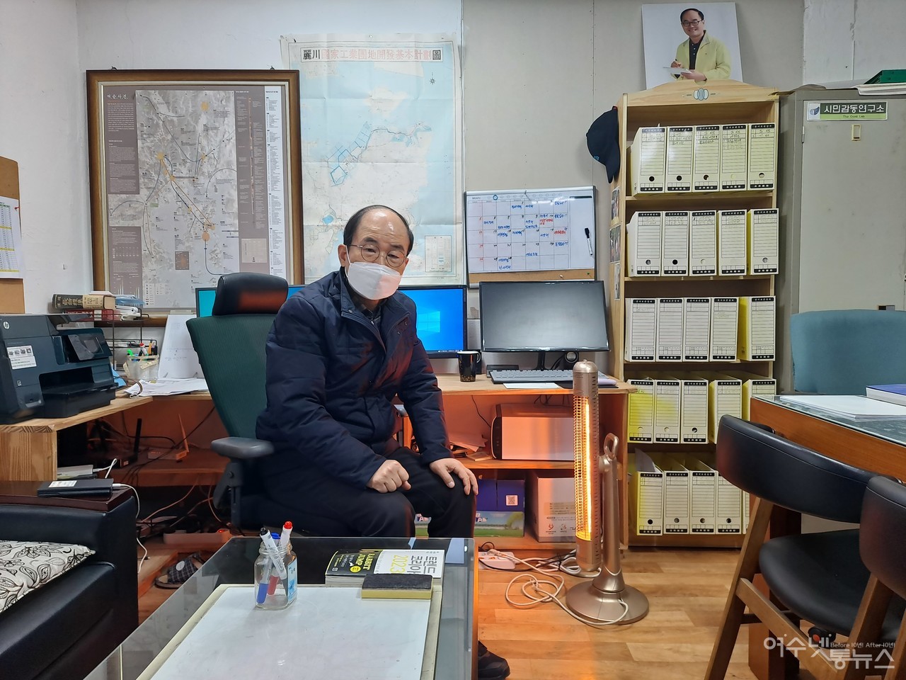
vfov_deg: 56.8
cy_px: 340
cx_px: 453
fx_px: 628
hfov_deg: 71.6
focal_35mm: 24
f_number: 1.8
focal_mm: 5.23
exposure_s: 1/60
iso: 100
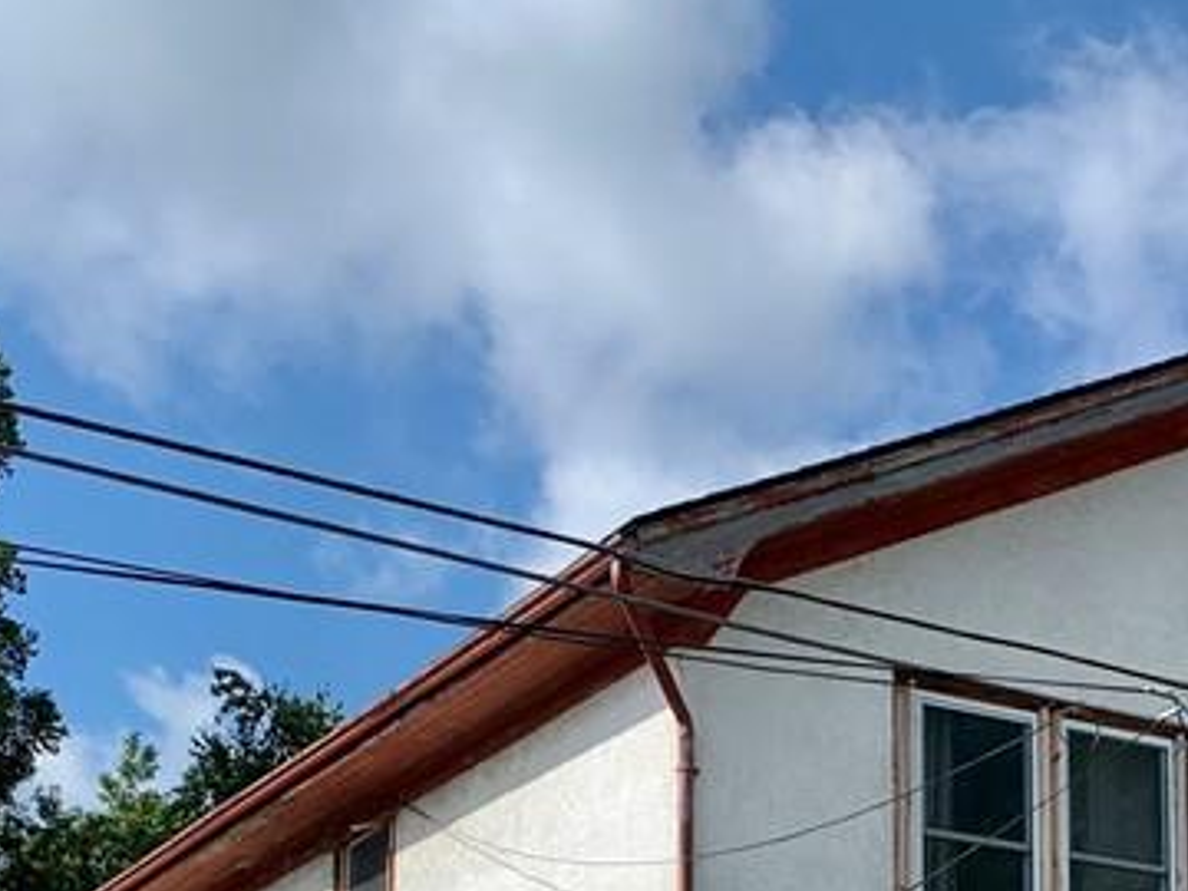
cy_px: 1079
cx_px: 927
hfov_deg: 25.9
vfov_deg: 18.8
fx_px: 2540
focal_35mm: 74
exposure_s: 1/2681
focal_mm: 4.25
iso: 25
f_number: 1.8
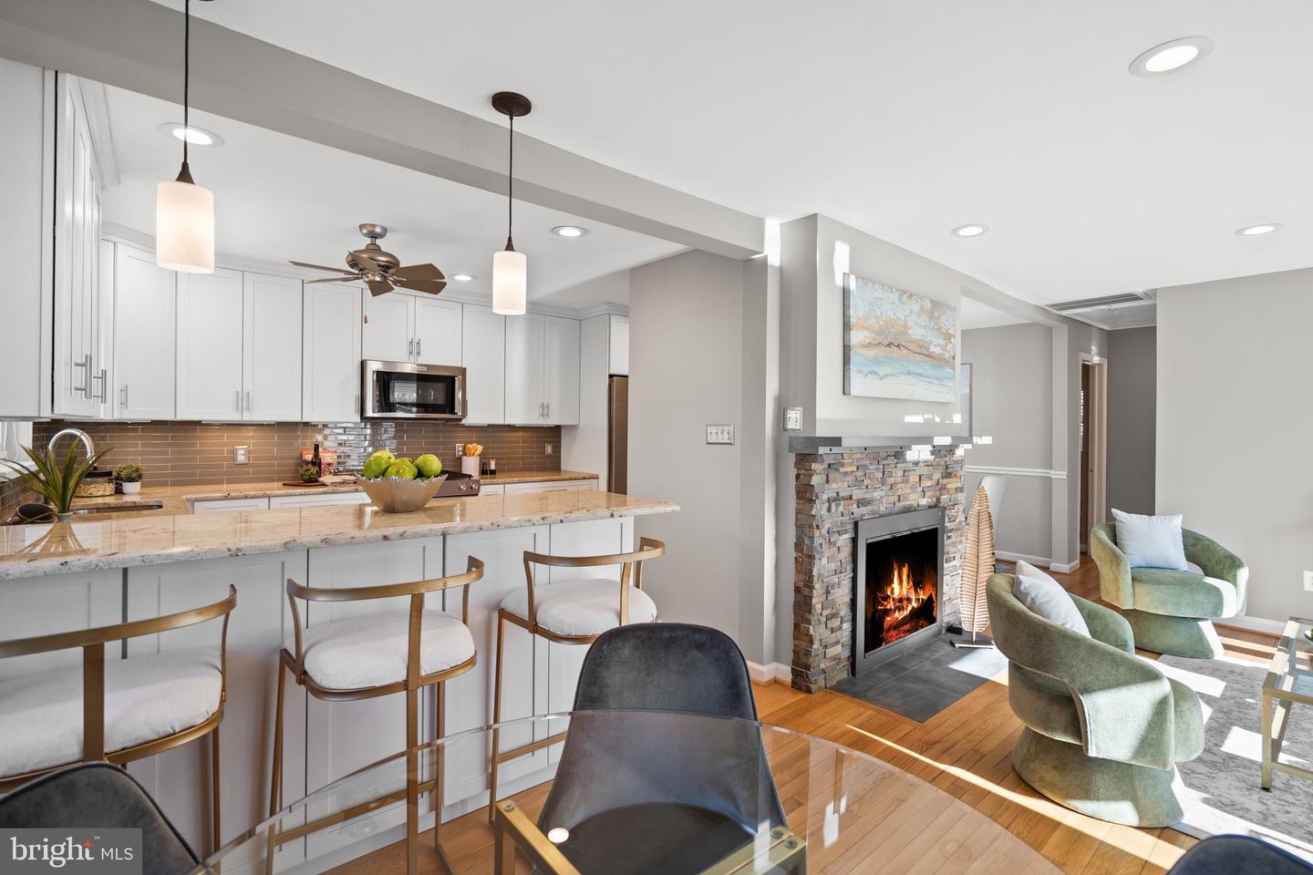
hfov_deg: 96.7
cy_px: 438
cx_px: 656
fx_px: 584
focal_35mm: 16
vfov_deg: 73.7
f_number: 4
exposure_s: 1/25
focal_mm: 16
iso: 320
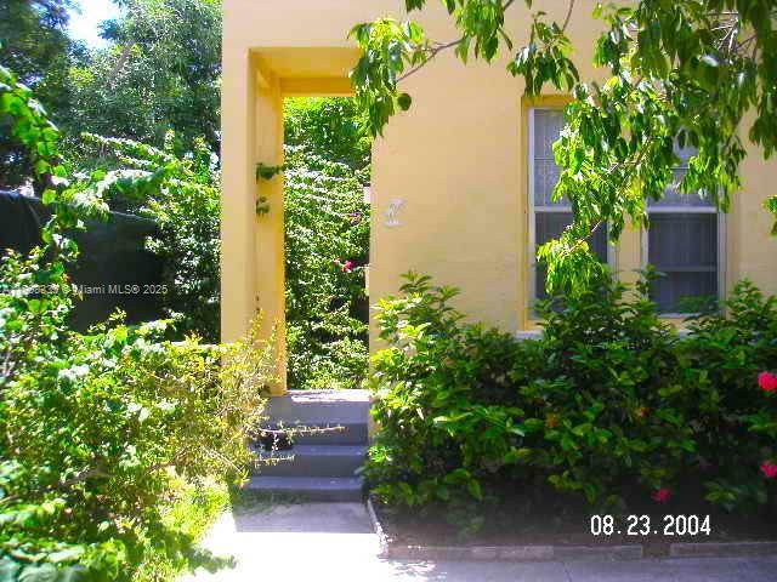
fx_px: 831
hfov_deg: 50.1
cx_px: 388
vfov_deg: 38.7
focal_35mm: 37
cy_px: 291
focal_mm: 5.7
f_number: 2.8
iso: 50
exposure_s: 1/250
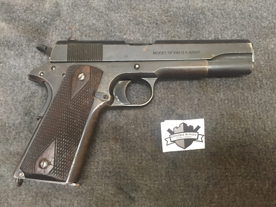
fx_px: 231
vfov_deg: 48.2
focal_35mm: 29
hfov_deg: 61.7
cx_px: 138
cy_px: 104
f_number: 2.2
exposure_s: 1/15
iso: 250
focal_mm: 4.15
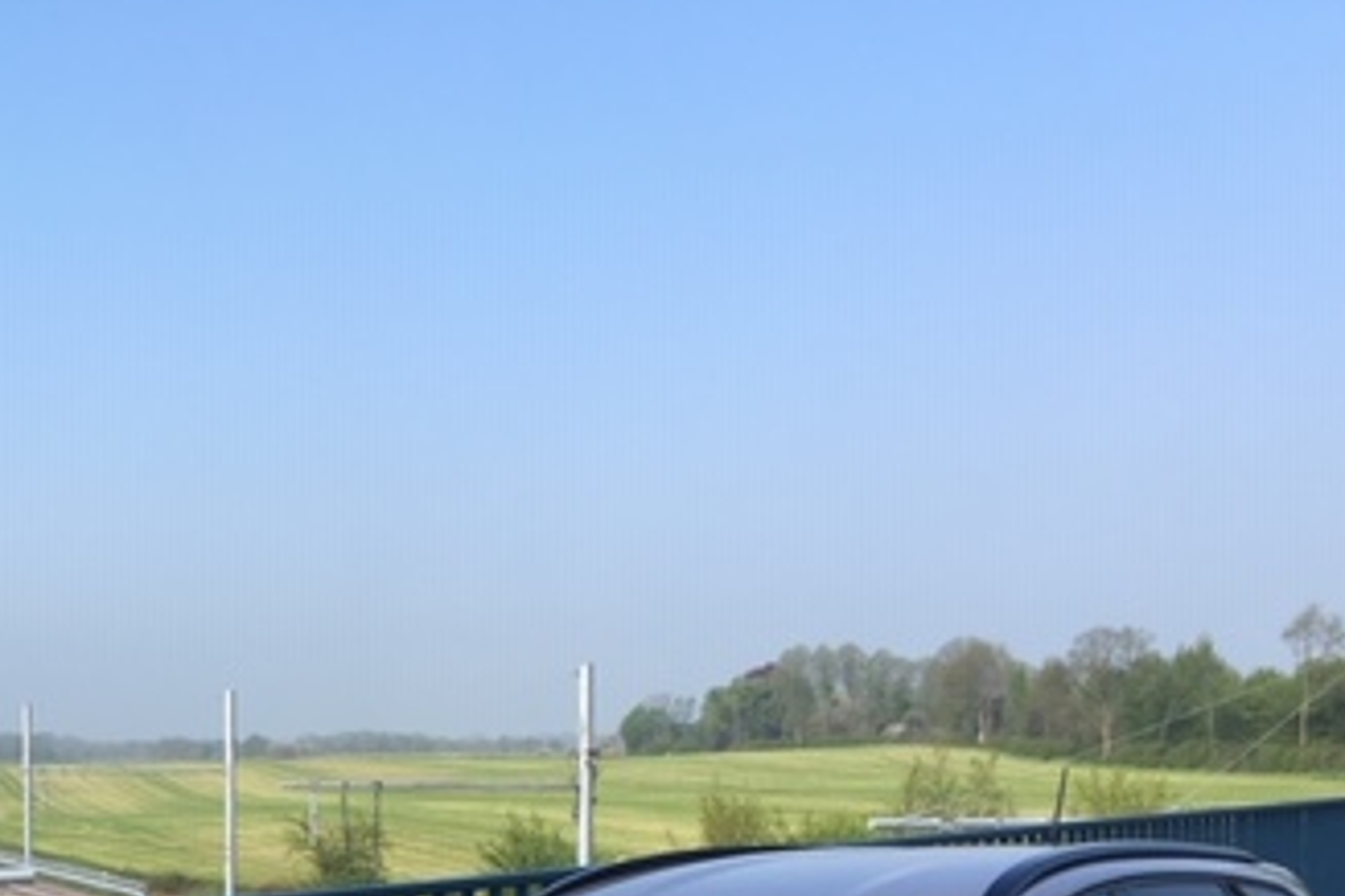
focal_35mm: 59
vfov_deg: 21.9
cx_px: 189
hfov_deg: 32.6
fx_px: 2204
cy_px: 958
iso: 25
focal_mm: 4.15
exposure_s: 1/845
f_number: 2.2
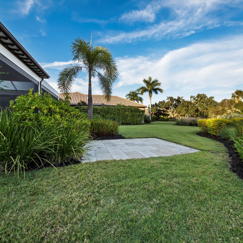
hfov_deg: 83.0
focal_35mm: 17
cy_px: 120
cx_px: 145
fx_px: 135
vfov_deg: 84.0
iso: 250
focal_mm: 7
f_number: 10
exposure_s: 1/60
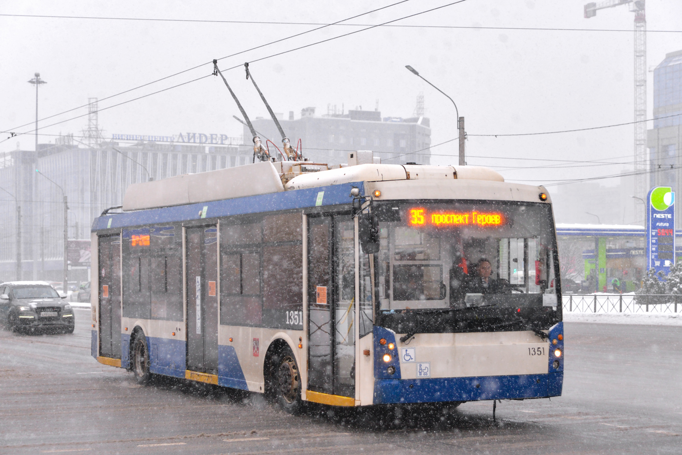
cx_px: 341
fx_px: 1478
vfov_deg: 17.5
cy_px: 228
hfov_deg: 26.0
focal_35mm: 78
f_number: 5.6
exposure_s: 1/320
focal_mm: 78
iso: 1250
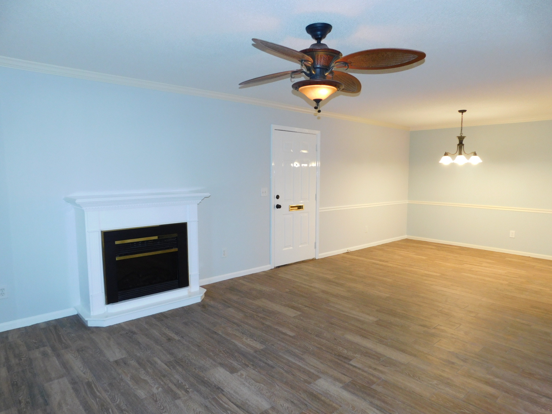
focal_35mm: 23
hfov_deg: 73.9
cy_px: 207
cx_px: 276
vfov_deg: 58.9
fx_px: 367
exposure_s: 1/30
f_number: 3
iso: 200
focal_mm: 4
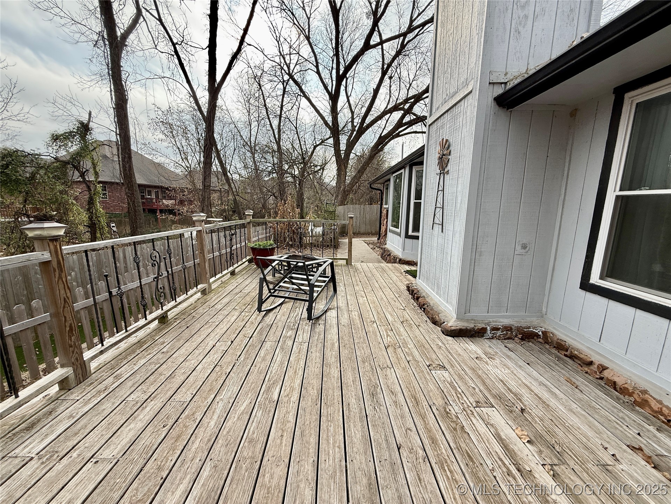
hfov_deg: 102.1
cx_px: 336
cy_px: 252
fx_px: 271
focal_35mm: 14
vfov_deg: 85.7
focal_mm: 2.22
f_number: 2.2
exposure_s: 1/888
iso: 50
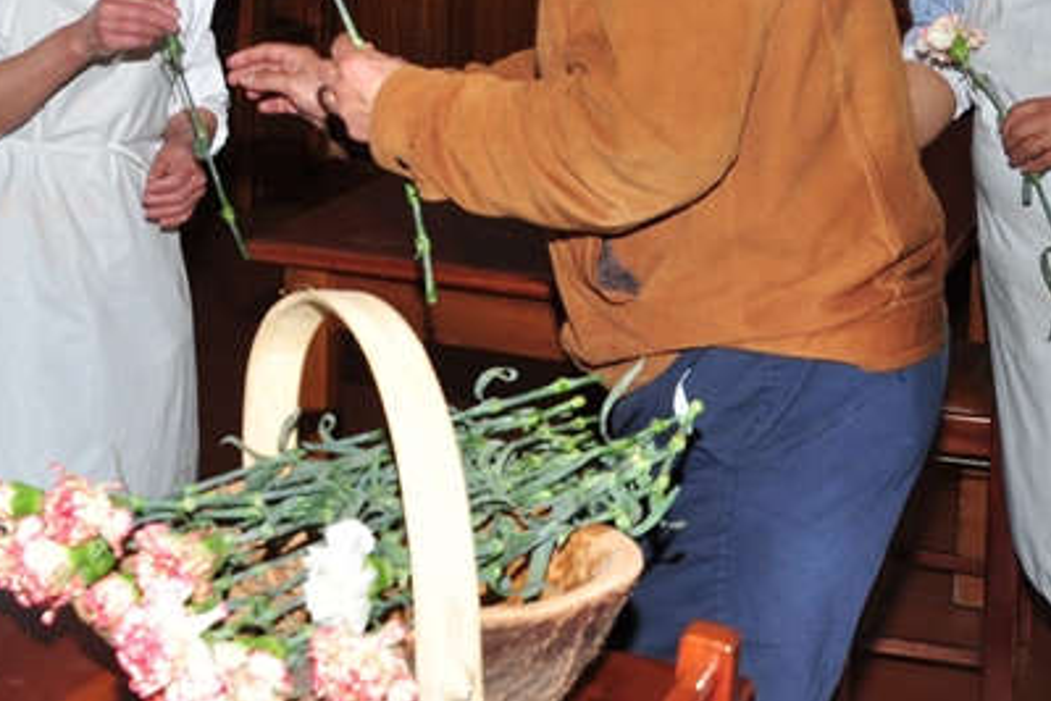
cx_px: 171
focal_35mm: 72
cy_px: 56
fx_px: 2103
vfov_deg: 18.6
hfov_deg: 27.4
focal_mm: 24
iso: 200
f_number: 8
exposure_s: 1/60
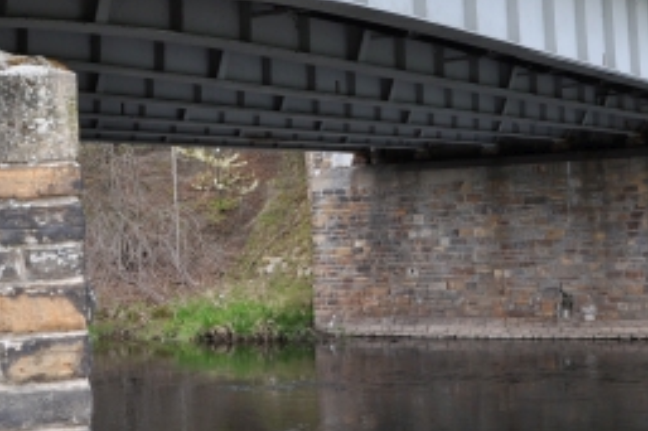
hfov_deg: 31.7
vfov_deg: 21.3
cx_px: 411
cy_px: 102
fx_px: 1133
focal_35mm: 63
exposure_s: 1/200
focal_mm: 18
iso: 200
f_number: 7.1
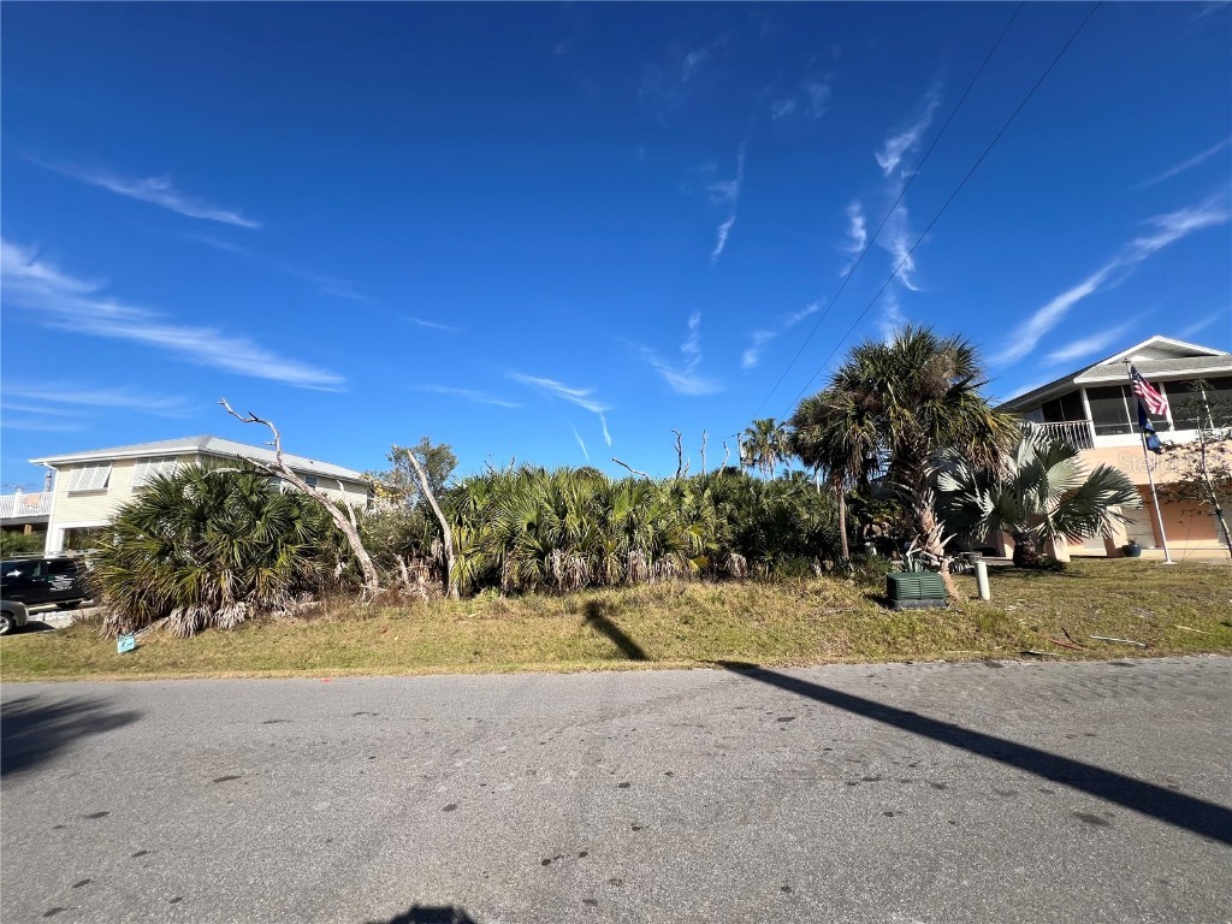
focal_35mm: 13
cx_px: 616
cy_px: 462
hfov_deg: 106.2
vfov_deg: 89.9
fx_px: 463
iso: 32
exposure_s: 1/1553
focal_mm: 1.57
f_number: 1.8
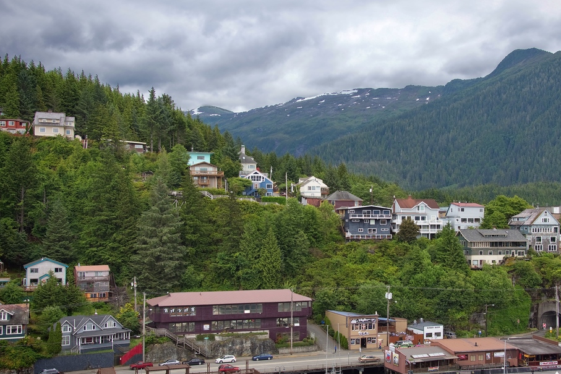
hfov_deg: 40.9
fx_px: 748
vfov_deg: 28.1
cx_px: 346
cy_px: 207
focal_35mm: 48
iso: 100
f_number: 5.6
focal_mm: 34
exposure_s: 1/125
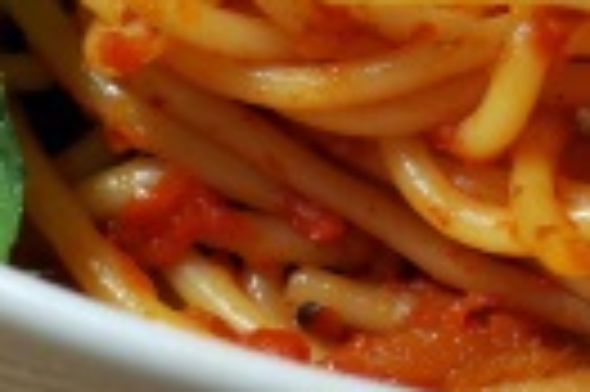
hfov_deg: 6.4
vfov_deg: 4.2
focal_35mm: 319
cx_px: 626
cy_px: -401
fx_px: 5222
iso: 100
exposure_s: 1/60
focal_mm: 50
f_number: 6.3
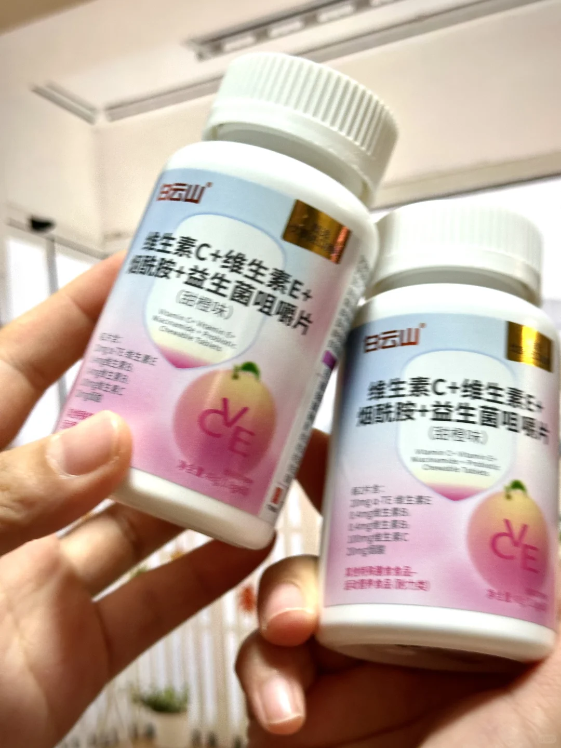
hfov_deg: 30.3
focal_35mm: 48
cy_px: 374
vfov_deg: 39.7
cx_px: 280
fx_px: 1037
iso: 125
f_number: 1.78
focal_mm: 6.86
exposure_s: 1/60
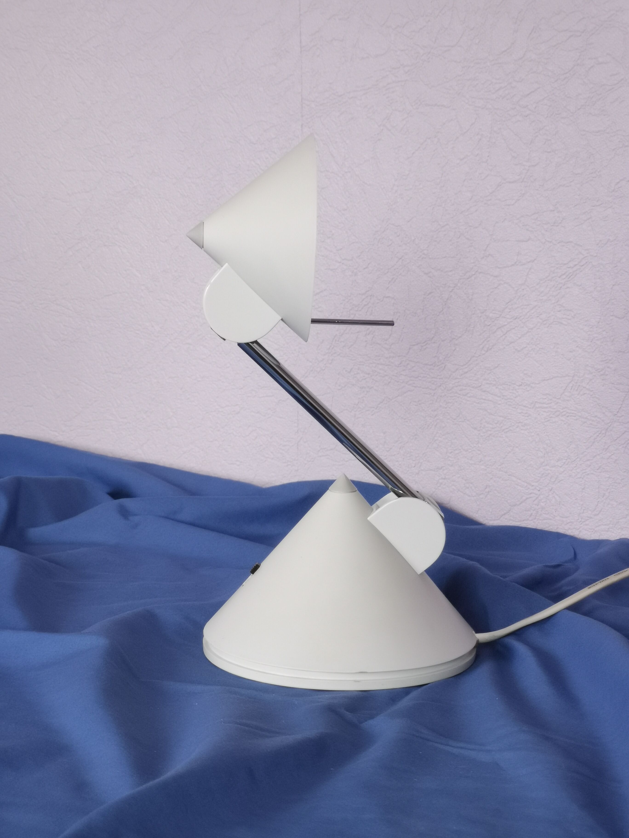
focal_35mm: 81
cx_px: 314
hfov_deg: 18.2
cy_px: 419
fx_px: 1962
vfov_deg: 24.1
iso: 200
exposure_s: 1/69
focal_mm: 7.48
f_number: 2.4
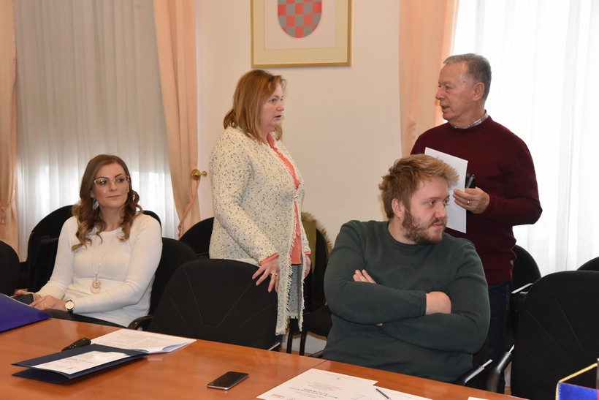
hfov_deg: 39.6
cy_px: 200
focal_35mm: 50
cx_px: 300
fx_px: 832
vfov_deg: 27.0
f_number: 8
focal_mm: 50
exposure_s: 1/125
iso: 6400
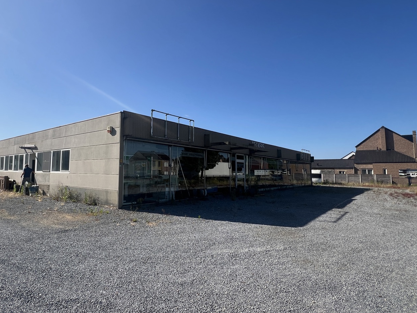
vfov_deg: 65.9
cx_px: 158
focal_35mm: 20
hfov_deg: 80.3
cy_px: 149
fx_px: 241
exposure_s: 1/1876
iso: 32
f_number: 1.8
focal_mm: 1.57
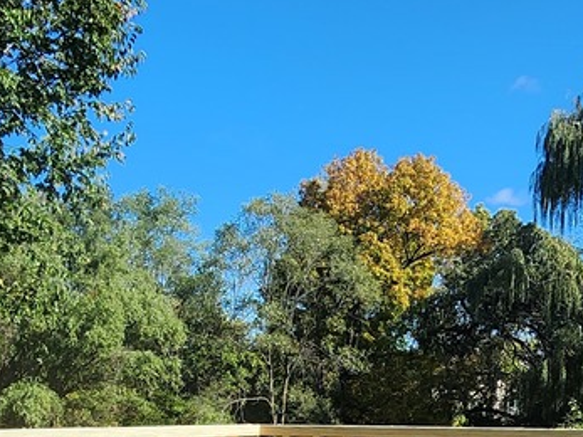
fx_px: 909
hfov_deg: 35.5
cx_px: 326
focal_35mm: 54
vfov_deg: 24.5
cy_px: 526
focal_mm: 2.2
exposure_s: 1/1521
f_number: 2.2
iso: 50
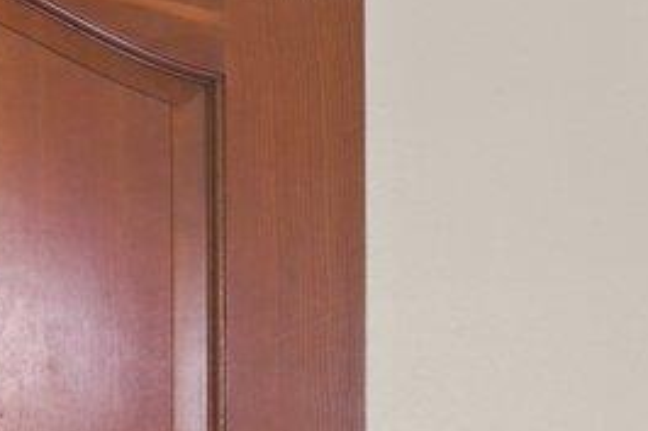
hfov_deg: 10.0
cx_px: 2107
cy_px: 866
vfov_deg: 9.7
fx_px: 2356
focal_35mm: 131
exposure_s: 1/1.67
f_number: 8
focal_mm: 17
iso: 320
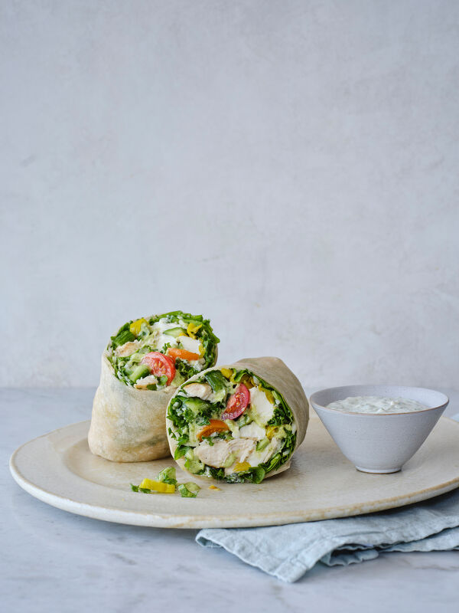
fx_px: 1114
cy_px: 306
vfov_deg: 30.7
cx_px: 230
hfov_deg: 23.3
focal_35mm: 63
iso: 400
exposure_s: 1/6
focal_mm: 80
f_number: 11
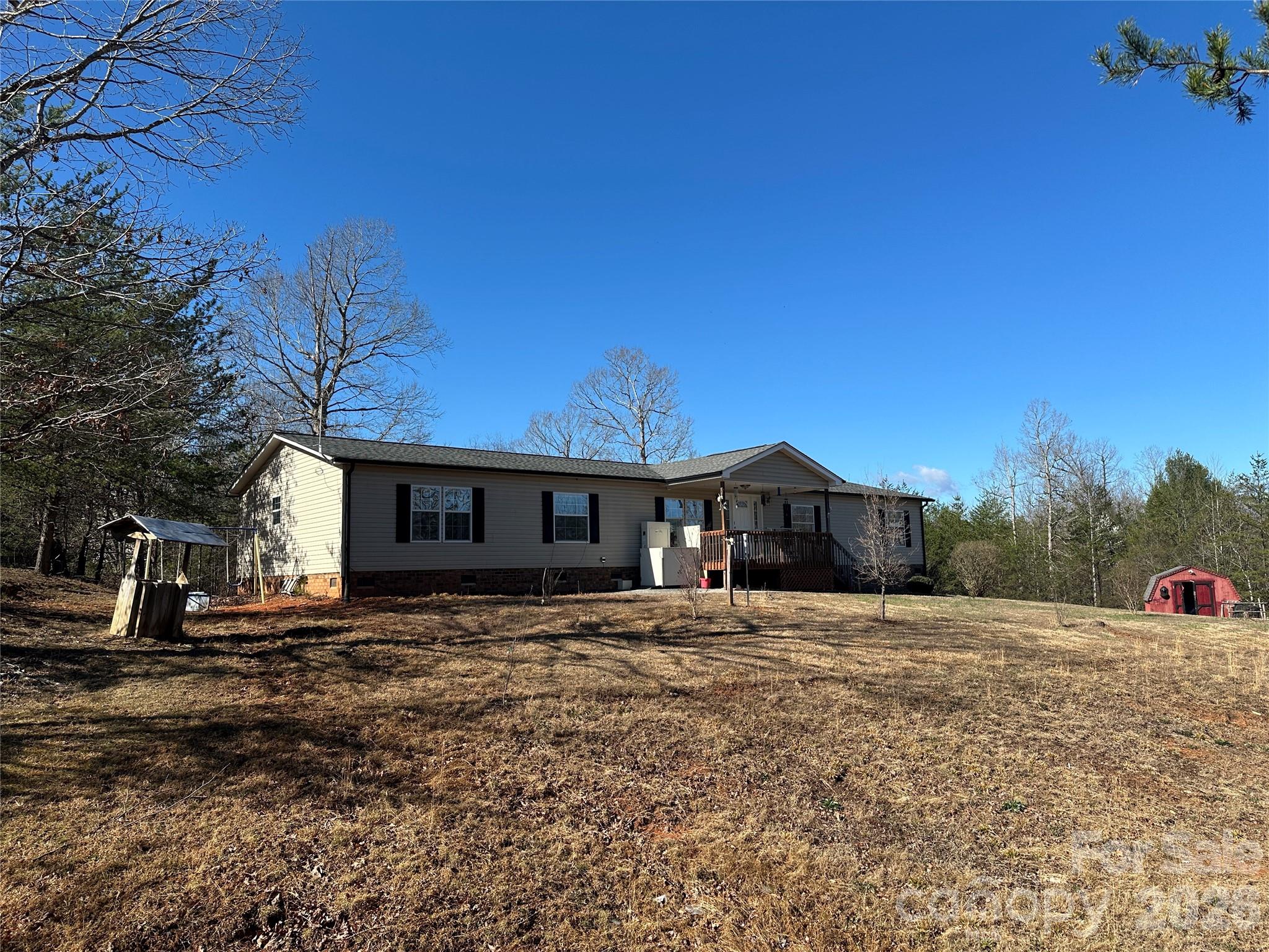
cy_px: 476
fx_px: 880
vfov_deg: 56.8
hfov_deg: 71.6
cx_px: 634
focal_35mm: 24
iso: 80
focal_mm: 6.86
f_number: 1.78
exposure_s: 1/3472
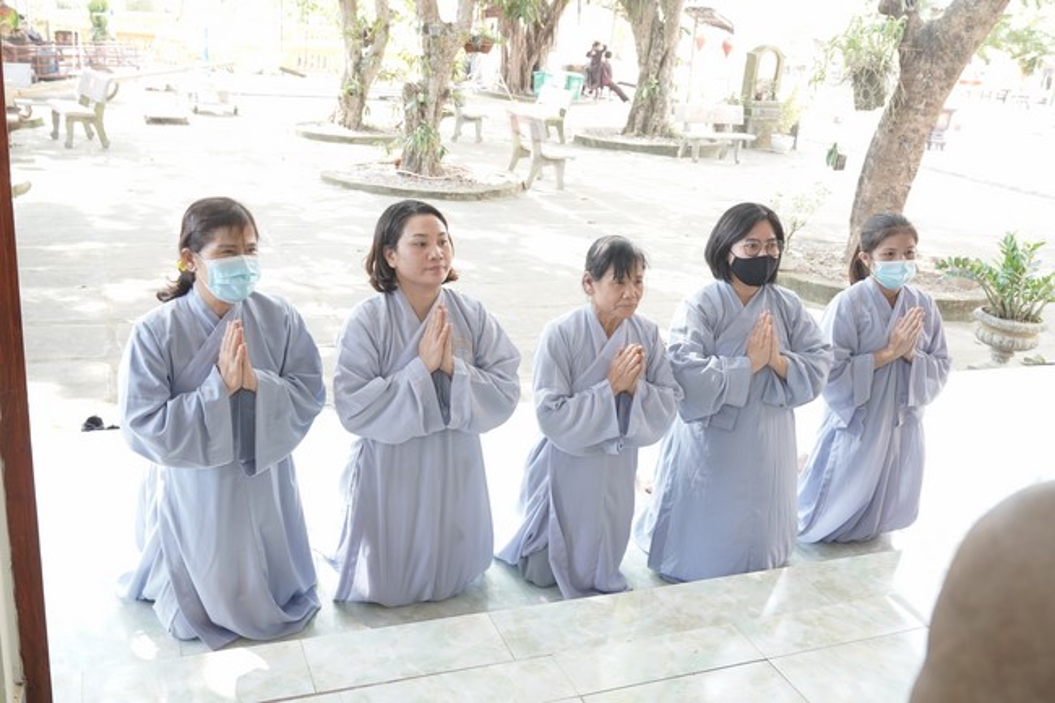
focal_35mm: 33
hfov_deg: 57.2
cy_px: 352
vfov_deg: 39.9
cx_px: 528
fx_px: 967
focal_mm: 33
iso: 1000
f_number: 6.3
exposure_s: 1/50
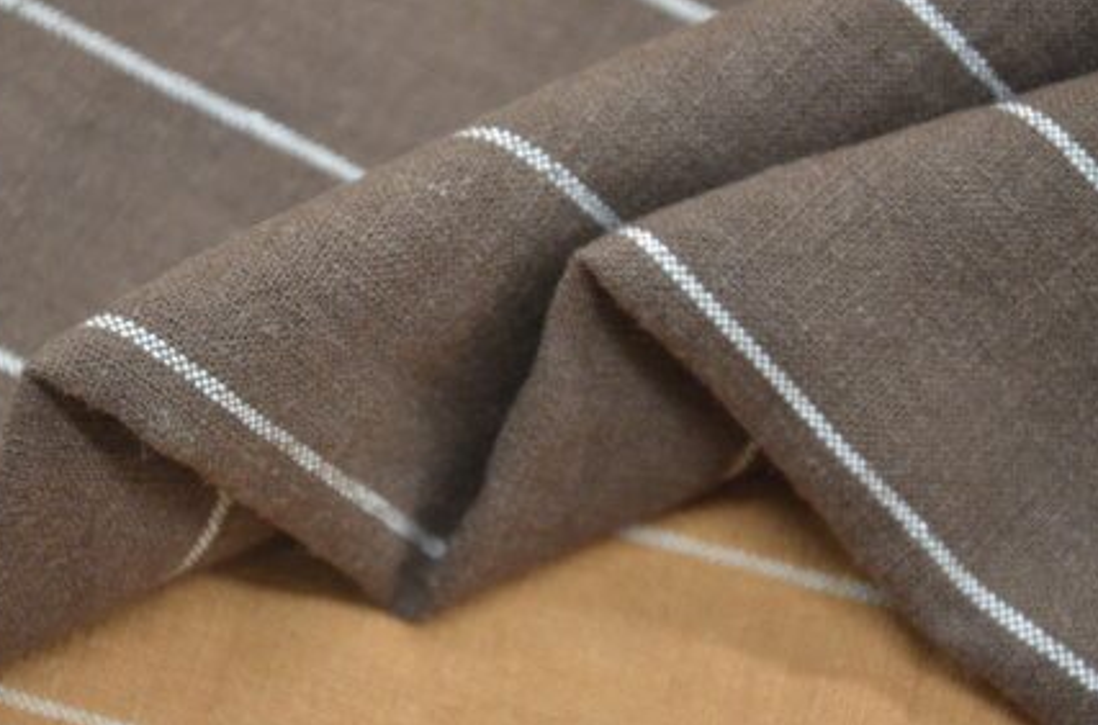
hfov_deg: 11.2
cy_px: 374
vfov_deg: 7.4
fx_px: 5613
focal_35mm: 185
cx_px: 481
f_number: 6.7
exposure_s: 1/1000
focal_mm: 105
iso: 5000
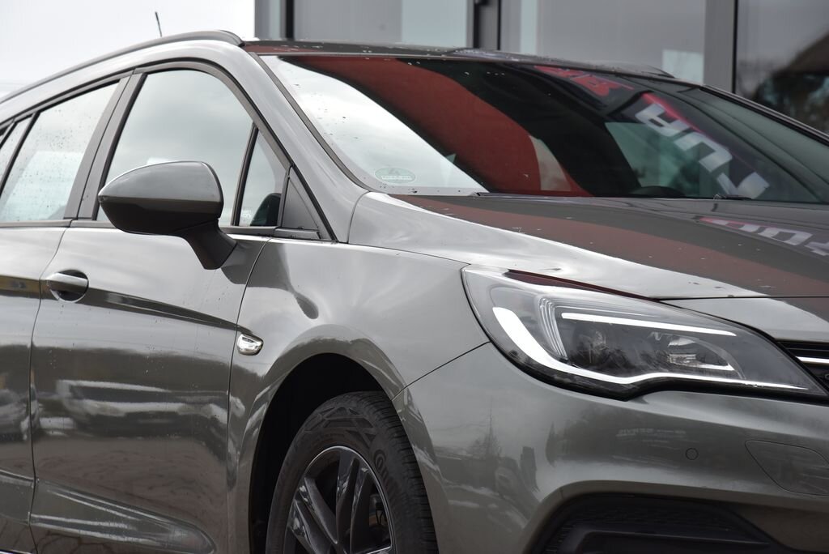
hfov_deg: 17.1
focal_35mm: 120
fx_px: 2765
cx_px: 414
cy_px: 277
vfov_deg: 11.4
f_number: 9
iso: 500
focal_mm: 120
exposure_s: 1/320
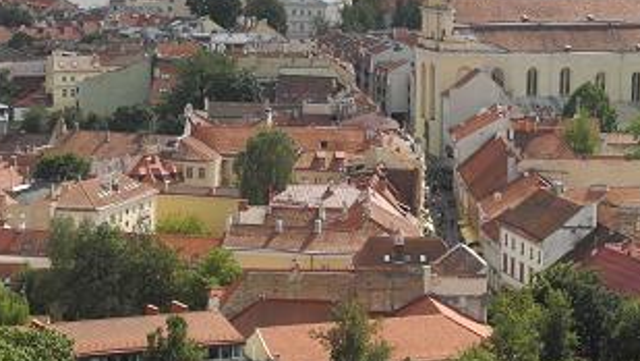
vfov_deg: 8.8
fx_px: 2326
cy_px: 73
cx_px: 275
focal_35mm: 137
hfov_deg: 15.7
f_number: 4
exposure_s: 1/800
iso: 100
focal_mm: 16.3
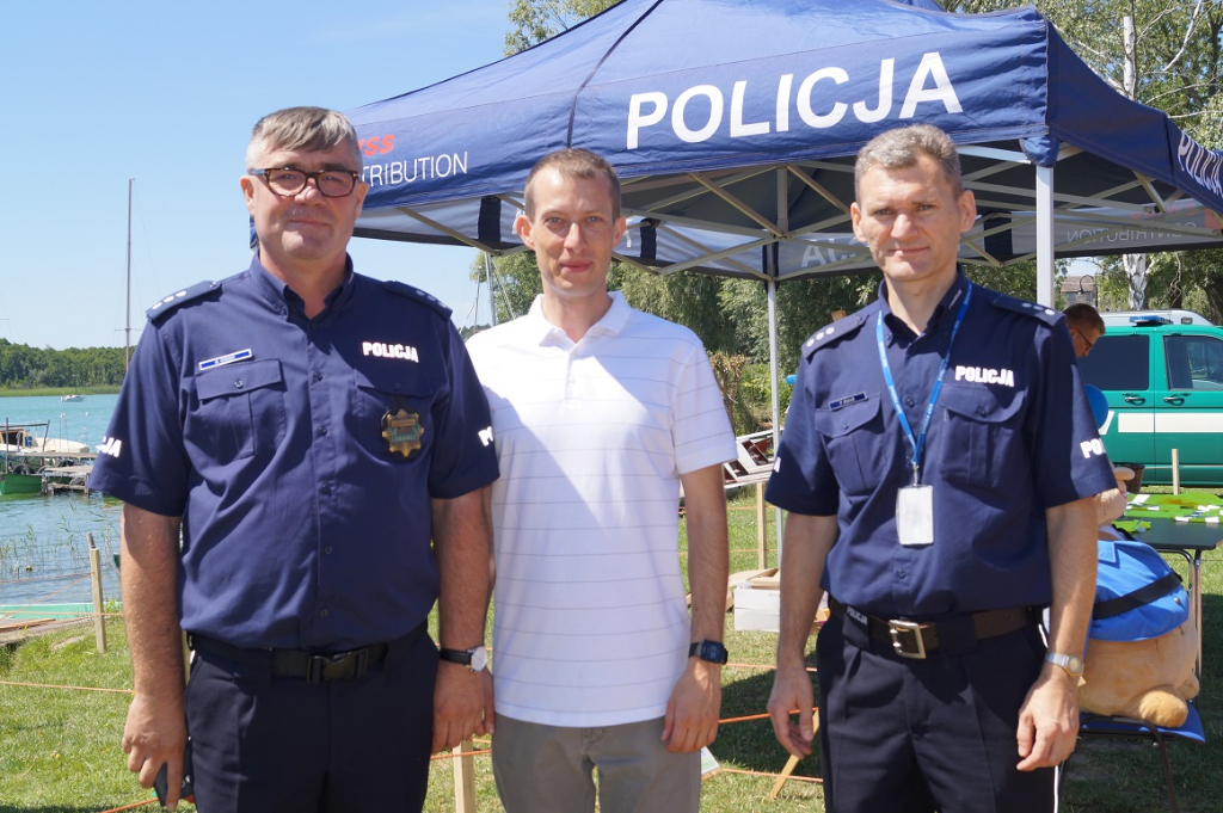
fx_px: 1324
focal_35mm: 39
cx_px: 612
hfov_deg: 49.6
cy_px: 406
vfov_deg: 34.2
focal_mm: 26
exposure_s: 1/160
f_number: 9
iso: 100
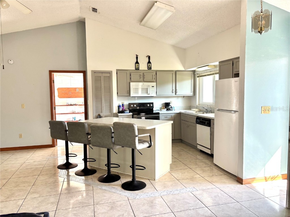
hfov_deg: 67.3
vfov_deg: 53.1
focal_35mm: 26
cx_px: 145
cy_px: 108
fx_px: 218
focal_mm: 5.96
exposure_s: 1/121
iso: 125
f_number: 1.6
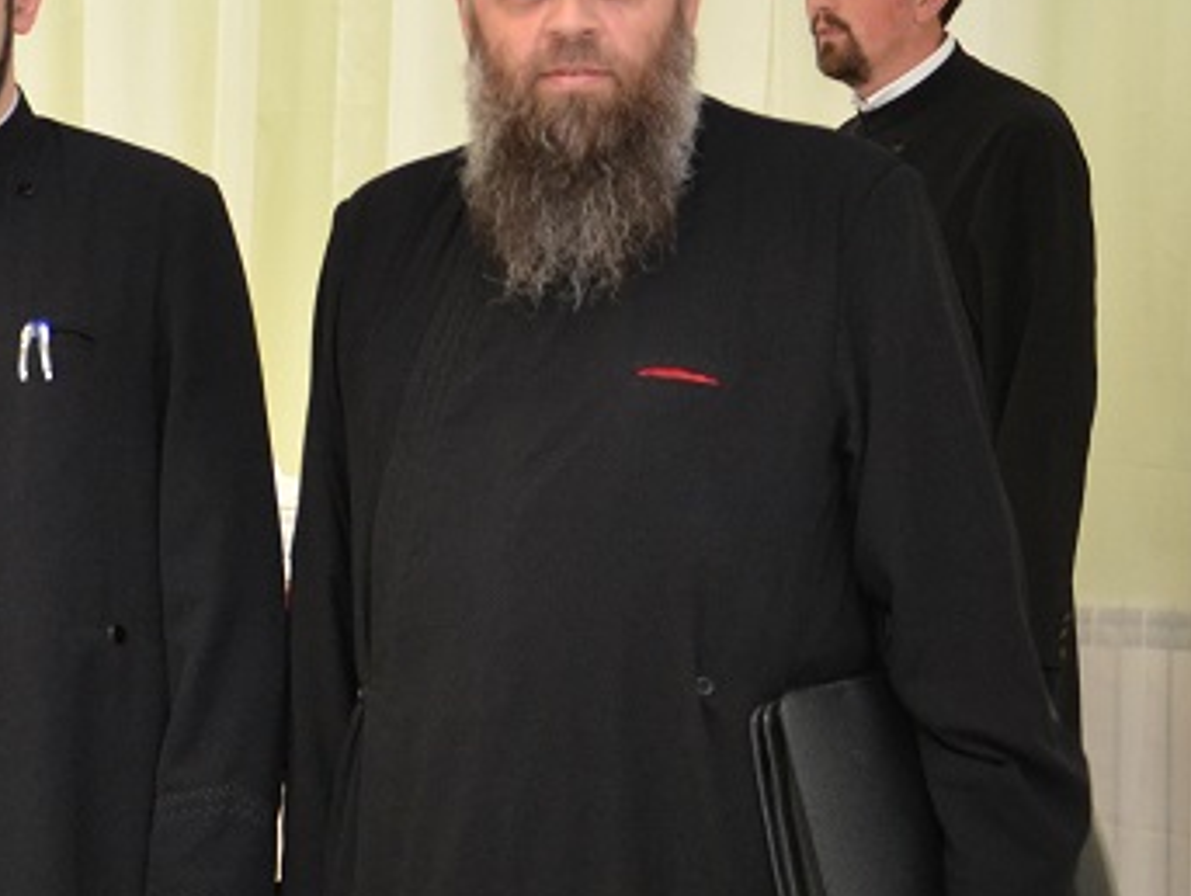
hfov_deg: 14.1
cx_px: -601
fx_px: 4512
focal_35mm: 131
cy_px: 750
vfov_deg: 11.3
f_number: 4
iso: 800
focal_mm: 26
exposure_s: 1/20
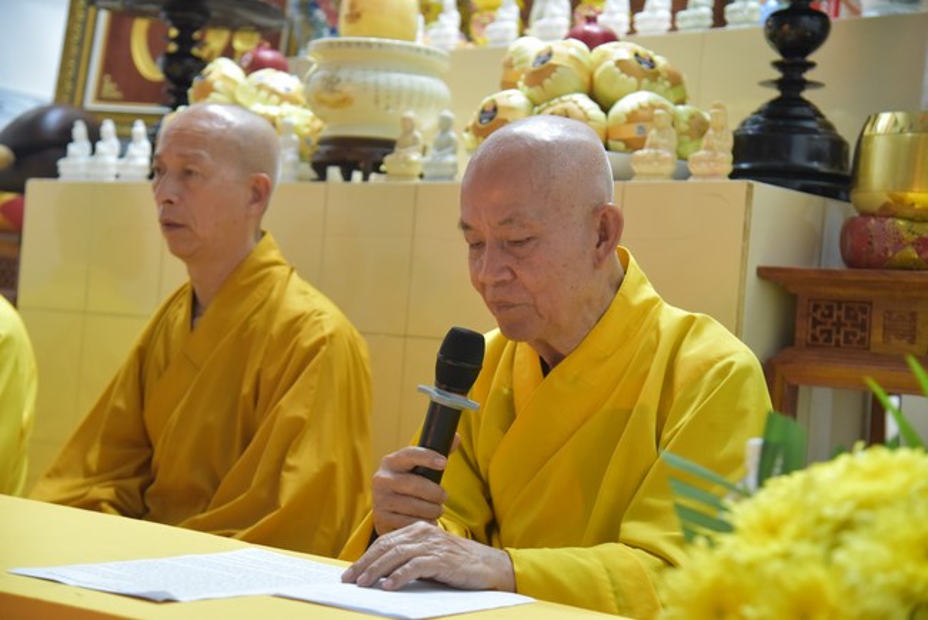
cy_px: 310
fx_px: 1702
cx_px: 464
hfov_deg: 30.5
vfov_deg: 20.6
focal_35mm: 66
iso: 6400
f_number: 4
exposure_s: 1/125
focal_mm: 66
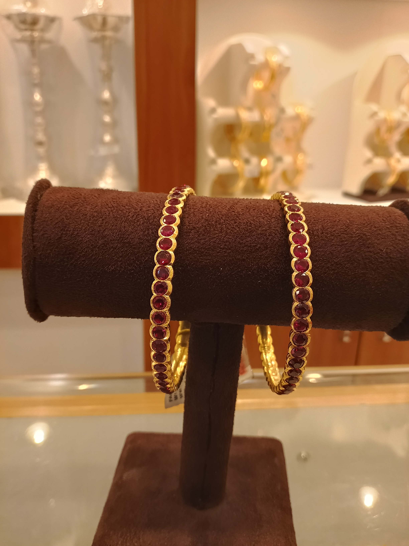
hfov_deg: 51.4
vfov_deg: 65.3
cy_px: 273
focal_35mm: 27
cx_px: 204
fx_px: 425
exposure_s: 1/100
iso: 100
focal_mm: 3.61
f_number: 1.8
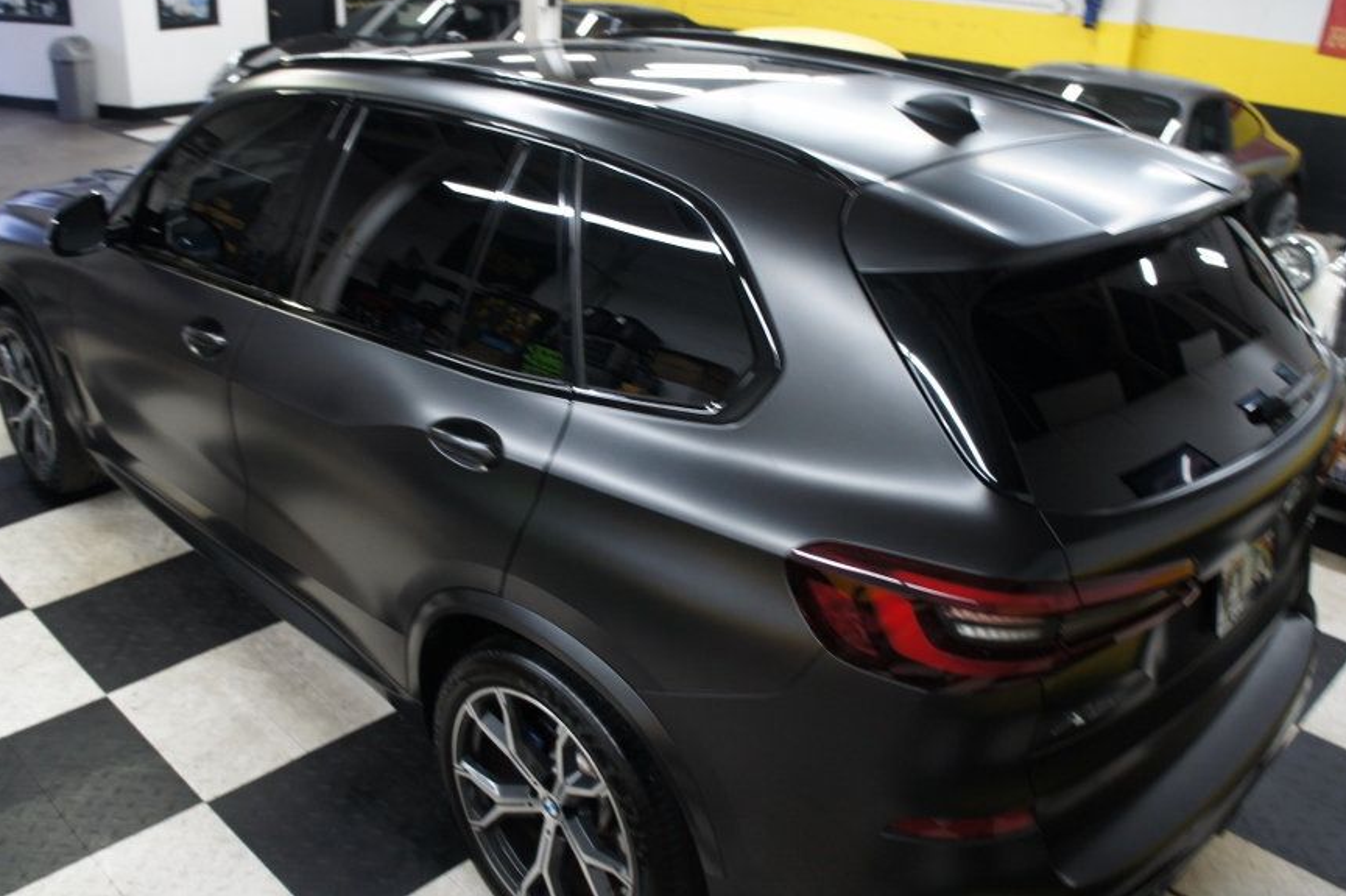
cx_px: 637
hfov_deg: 58.7
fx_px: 1196
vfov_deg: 41.1
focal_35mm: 32
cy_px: 456
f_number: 3.5
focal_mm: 18
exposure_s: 1/30
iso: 400
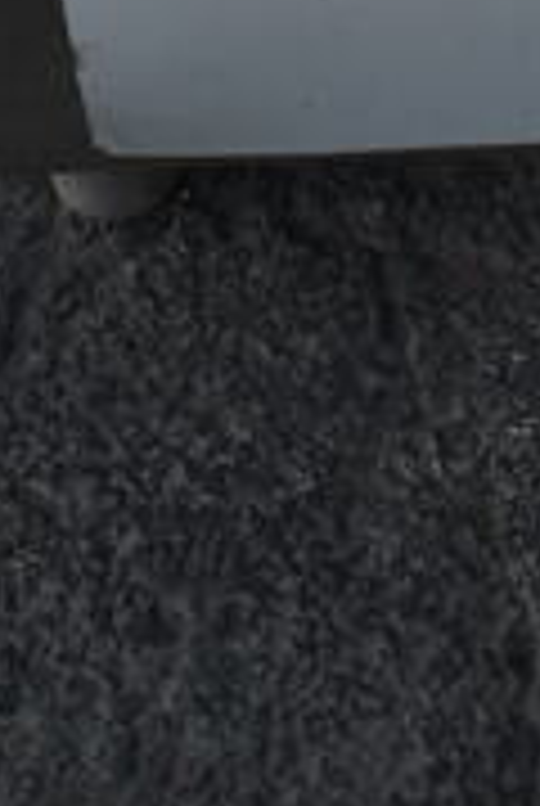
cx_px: 554
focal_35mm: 168
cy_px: -1114
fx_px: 3765
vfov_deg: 10.5
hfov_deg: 8.2
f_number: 4
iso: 100
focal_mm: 22
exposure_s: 1/125
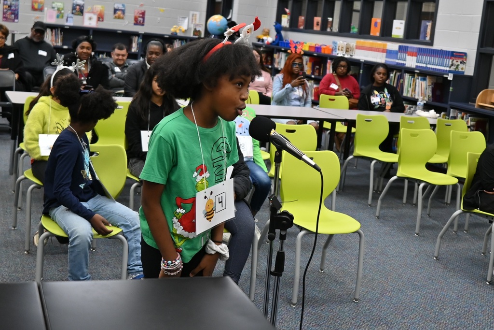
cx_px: 247
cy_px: 165
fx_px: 309
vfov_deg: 56.2
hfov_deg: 77.3
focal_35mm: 22
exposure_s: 1/125
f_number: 1.7
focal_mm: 15
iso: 250
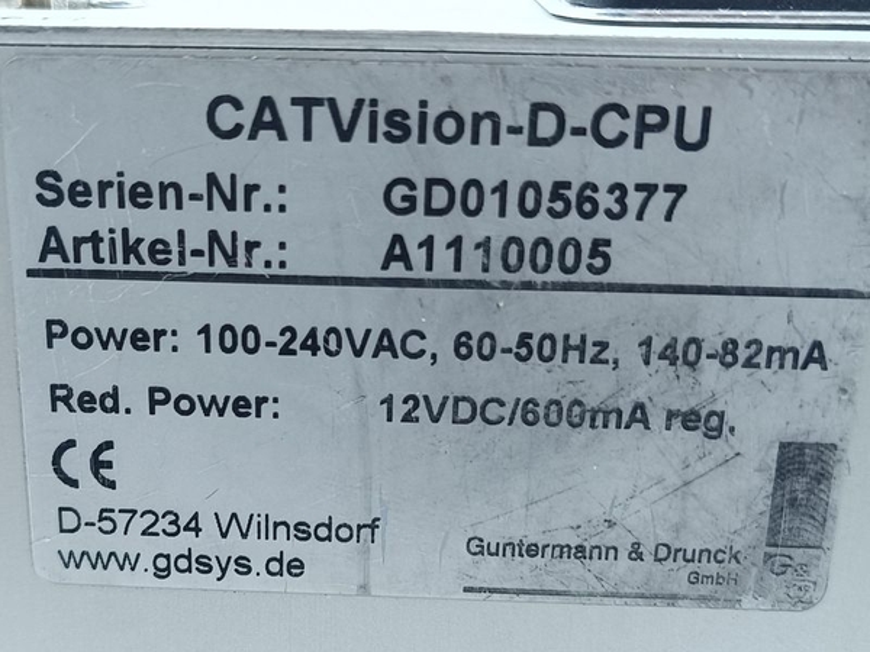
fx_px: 603
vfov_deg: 56.8
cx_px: 435
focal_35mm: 24
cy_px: 326
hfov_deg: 71.6
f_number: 1.88
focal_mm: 5.59
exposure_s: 1/101
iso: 333
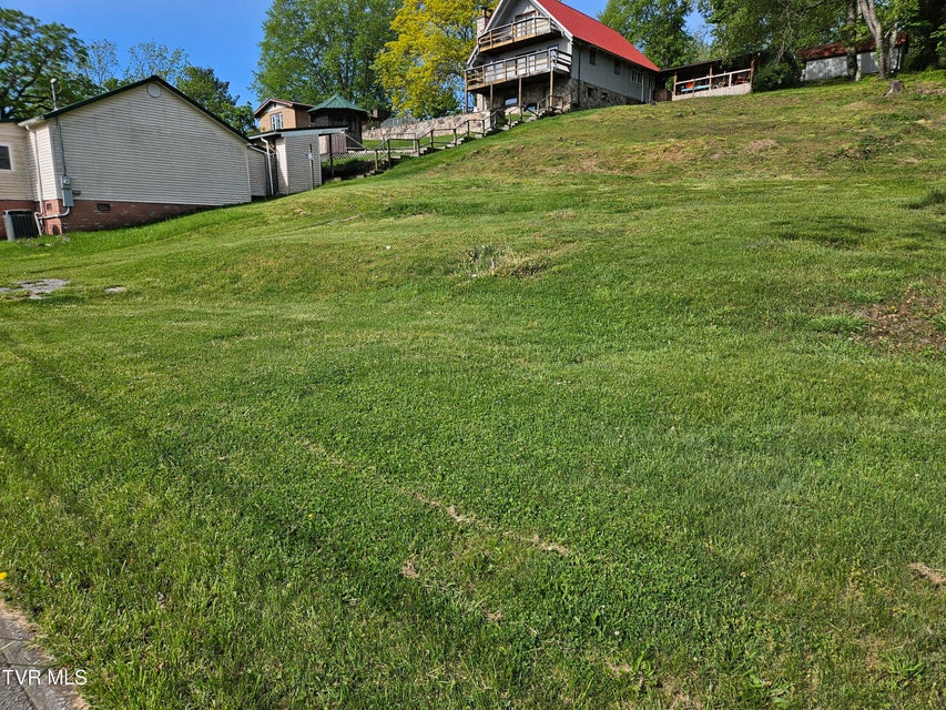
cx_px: 473
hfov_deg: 73.9
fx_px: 629
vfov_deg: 58.9
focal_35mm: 23
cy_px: 355
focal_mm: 5.4
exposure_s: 1/1659
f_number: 1.8
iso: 25
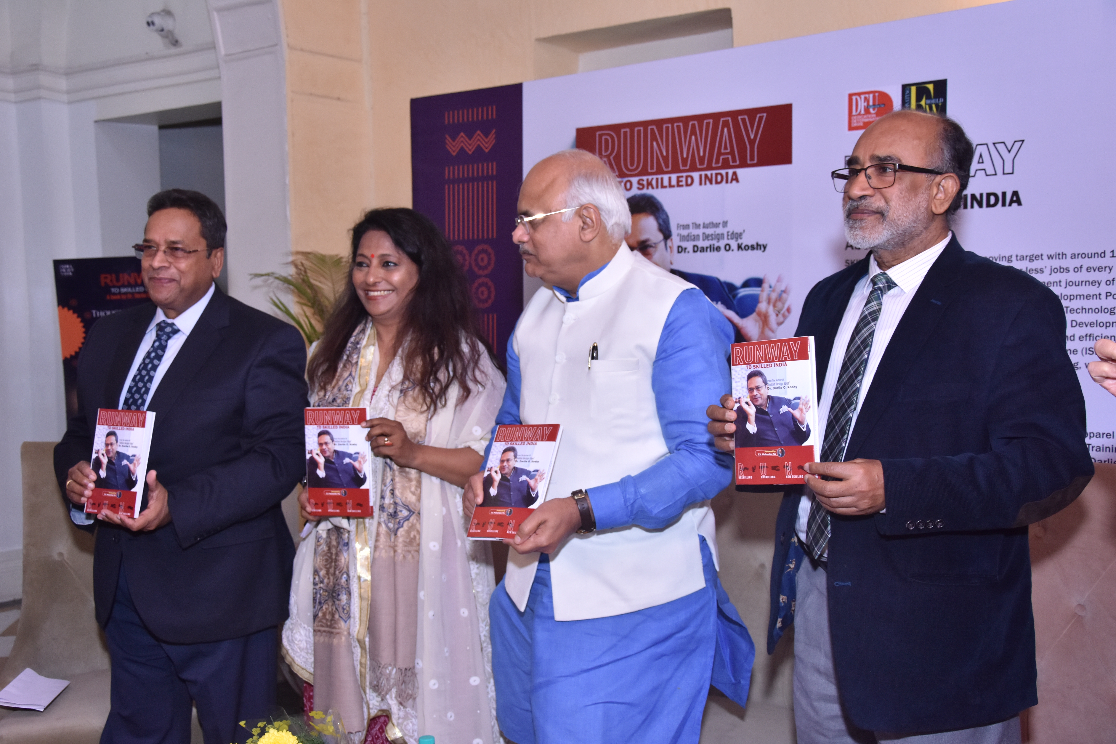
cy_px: 372
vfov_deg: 29.9
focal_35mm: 45
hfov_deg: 43.6
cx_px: 558
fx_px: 1395
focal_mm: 30
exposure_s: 1/160
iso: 640
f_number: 5.6
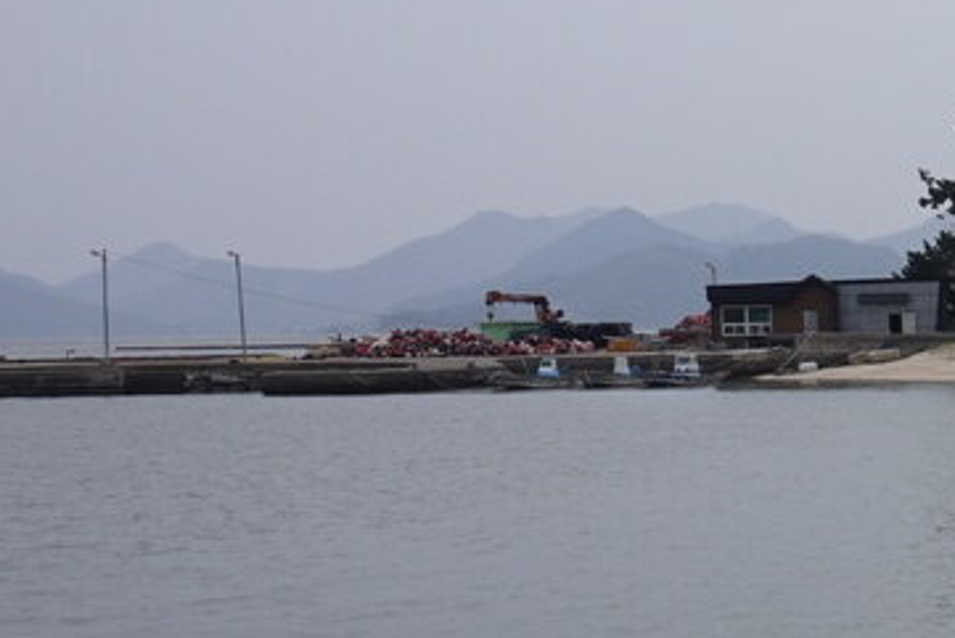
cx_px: 1439
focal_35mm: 93
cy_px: 582
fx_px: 2468
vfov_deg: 14.6
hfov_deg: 19.1
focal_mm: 16
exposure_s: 1/200
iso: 100
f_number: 14
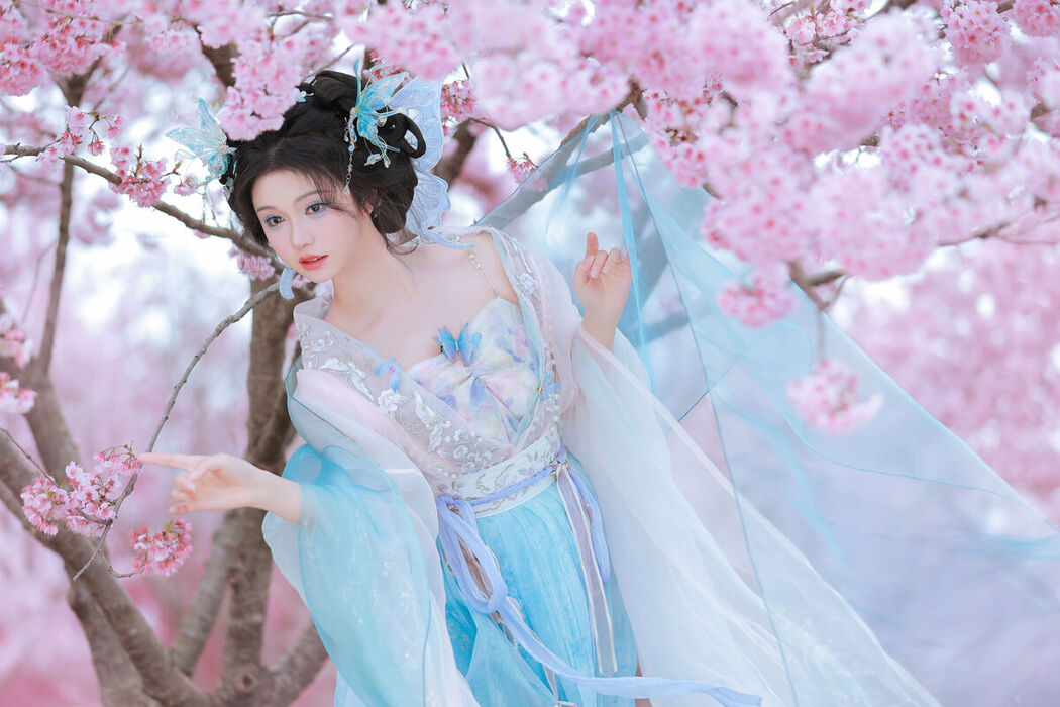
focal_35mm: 120
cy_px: 354
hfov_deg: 17.1
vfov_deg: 11.4
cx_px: 530
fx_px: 3533
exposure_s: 1/400
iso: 250
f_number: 2.8
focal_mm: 120
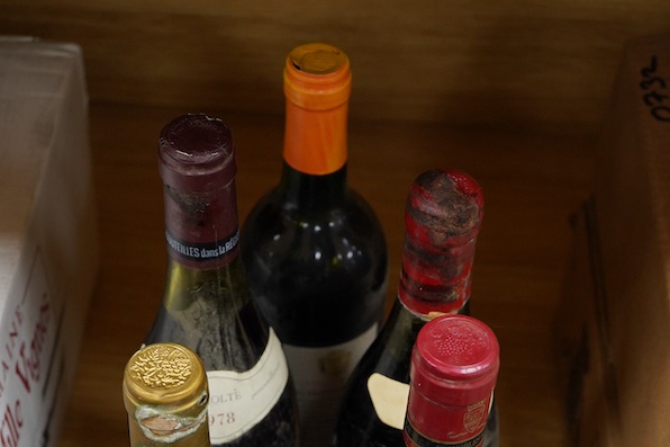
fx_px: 1265
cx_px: 336
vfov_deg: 19.1
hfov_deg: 29.7
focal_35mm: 68
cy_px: 501
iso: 1250
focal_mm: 30
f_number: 7.1
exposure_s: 1/125
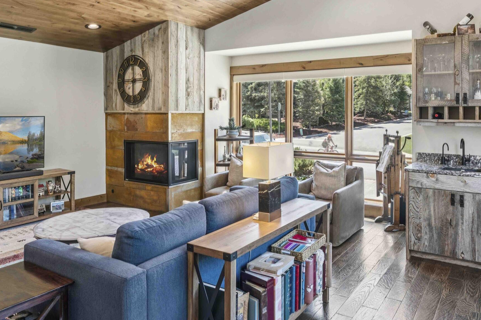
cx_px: 300
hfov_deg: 66.7
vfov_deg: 47.7
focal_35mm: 27
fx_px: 359
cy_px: 120
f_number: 7.1
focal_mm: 15.5
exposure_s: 1/30
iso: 500
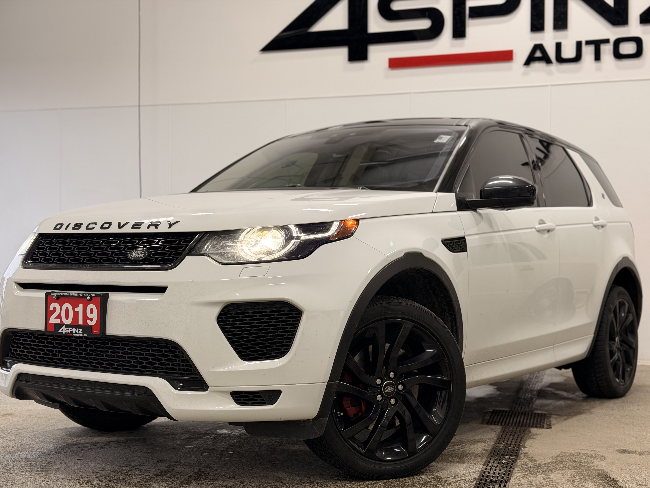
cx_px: 325
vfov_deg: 30.3
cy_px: 244
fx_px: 901
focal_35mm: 48
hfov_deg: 39.7
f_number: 1.78
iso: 64
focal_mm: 6.76
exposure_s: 1/120
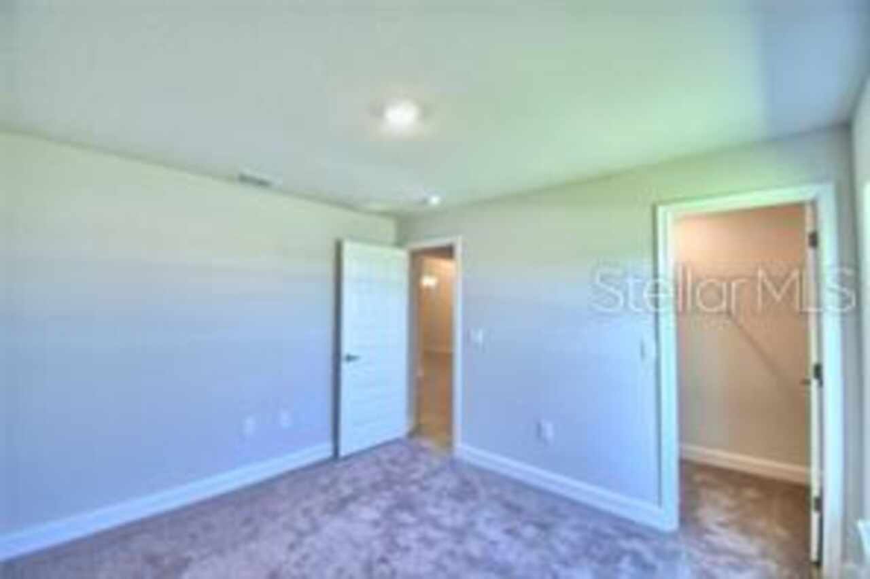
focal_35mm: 15
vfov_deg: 77.3
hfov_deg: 100.4
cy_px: 290
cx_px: 435
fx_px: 362
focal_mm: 10
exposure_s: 1/100
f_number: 4.5
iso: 400
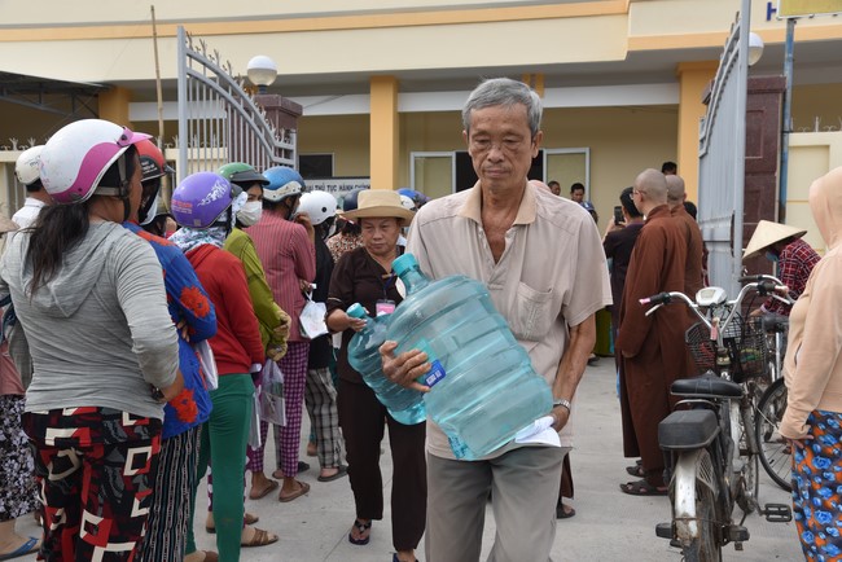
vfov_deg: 37.9
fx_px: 819
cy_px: 281
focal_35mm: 35
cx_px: 421
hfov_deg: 54.4
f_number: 8
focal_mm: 35
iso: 220
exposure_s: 1/250
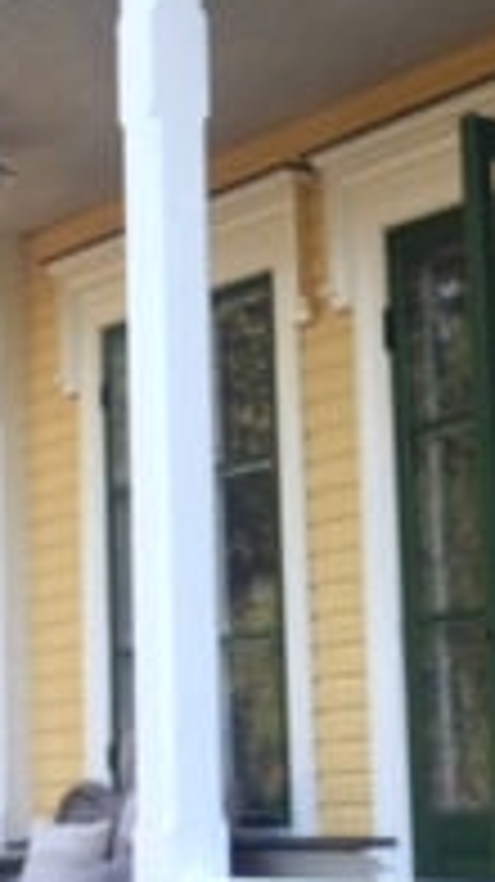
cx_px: 342
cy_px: 261
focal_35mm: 103
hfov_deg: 11.7
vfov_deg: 20.7
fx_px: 2408
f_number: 2.2
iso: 32
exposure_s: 1/391
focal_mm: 4.15
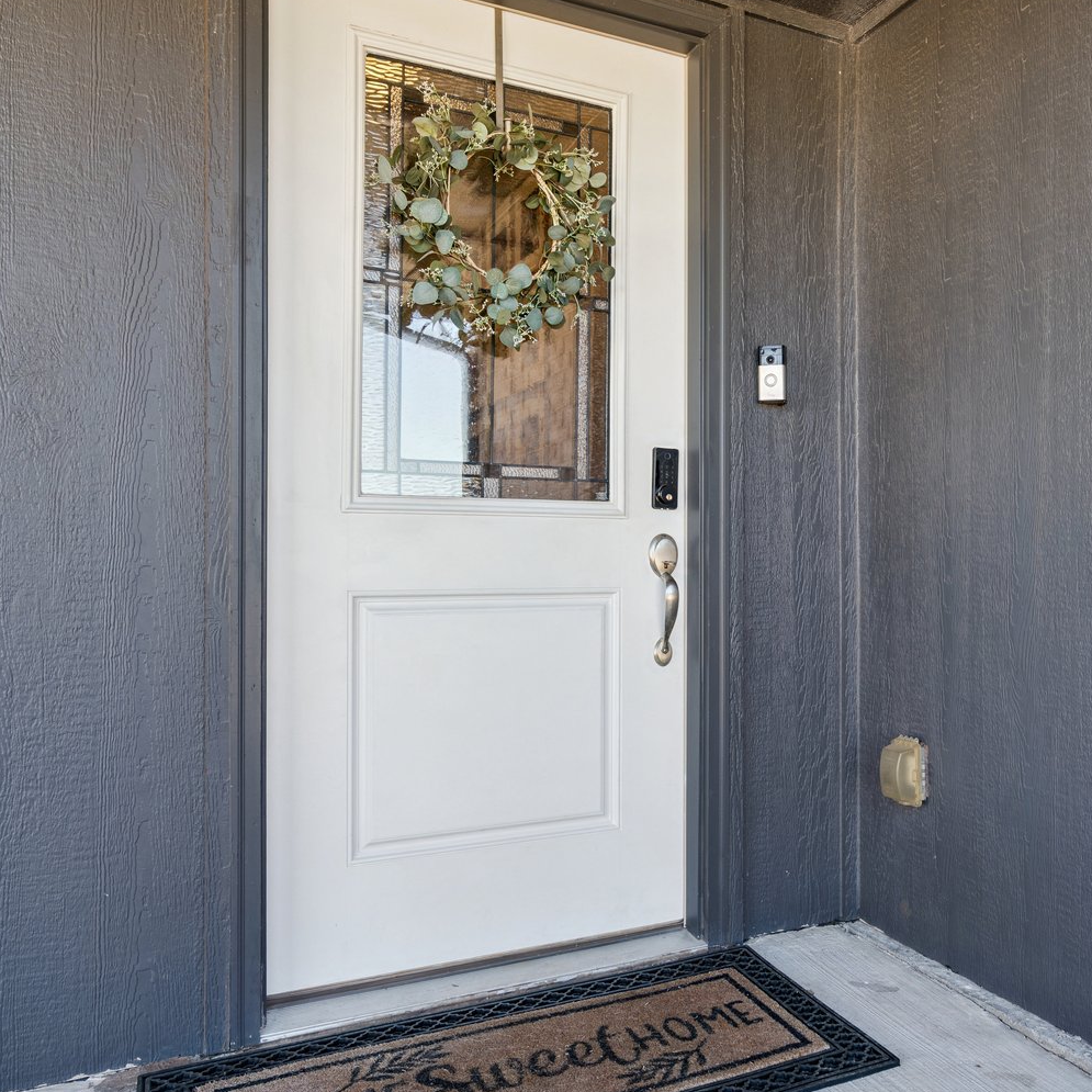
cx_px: 731
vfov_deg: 57.3
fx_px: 999
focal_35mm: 28
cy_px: 564
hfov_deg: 56.0
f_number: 7.1
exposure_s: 1/60
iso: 200
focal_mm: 16
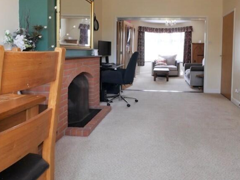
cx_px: 151
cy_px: 59
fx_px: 174
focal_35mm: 25
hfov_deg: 68.2
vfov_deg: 53.8
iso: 400
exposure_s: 1/60
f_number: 4
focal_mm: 7
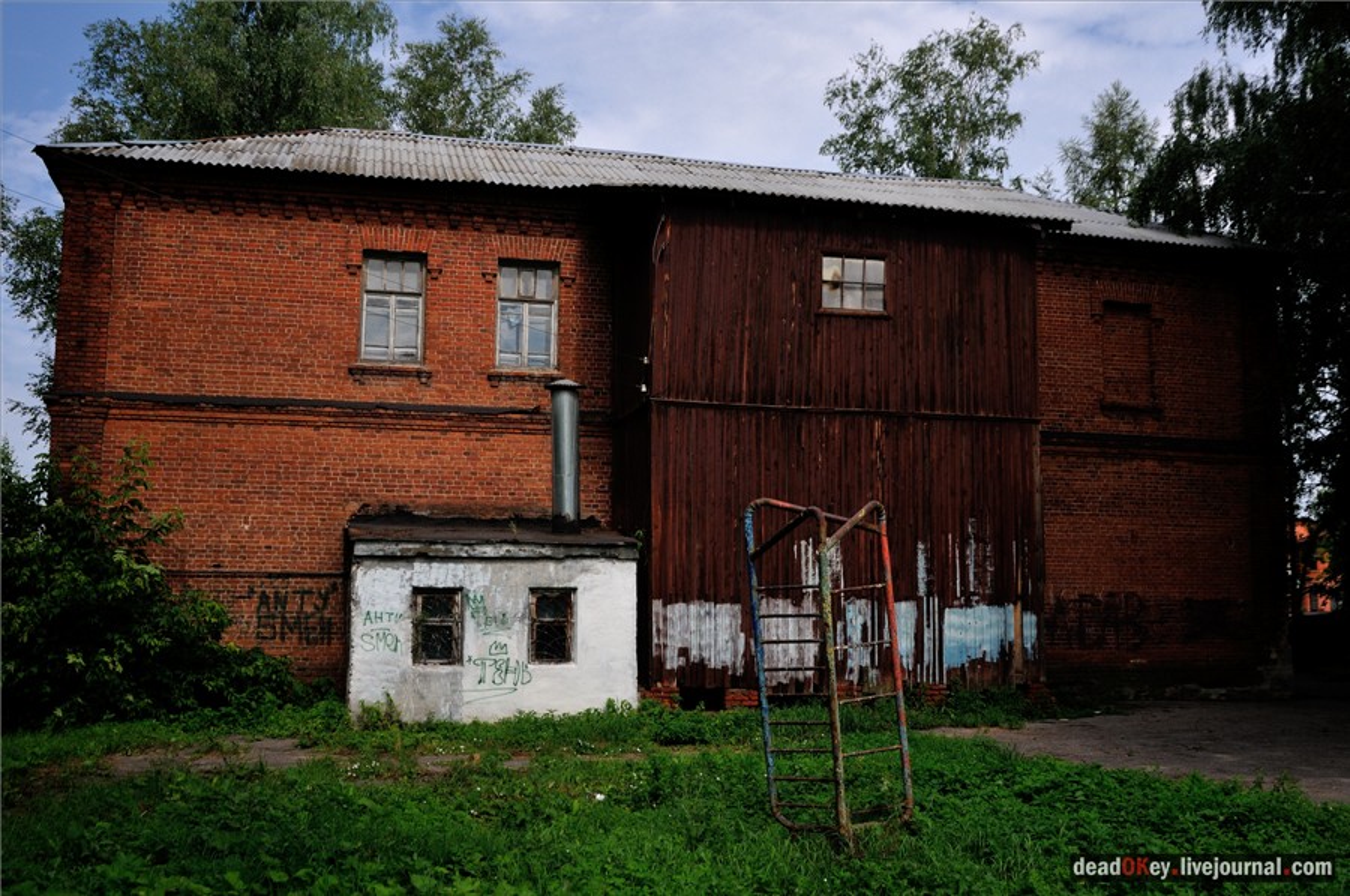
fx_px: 1348
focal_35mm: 36
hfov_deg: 53.2
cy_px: 448
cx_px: 675
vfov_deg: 36.8
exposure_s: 1/1000
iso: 250
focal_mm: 24
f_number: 7.1
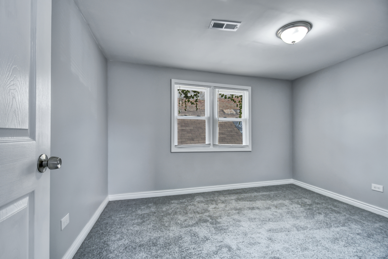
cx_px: 194
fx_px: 162
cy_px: 130
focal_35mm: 15
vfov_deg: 77.3
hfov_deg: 100.4
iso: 200
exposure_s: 1/100
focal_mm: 10
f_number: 3.5
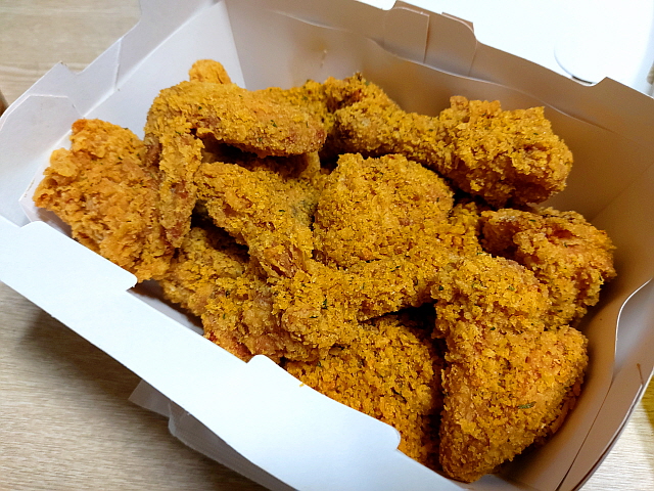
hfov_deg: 69.4
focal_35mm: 25
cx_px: 327
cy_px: 246
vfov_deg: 54.9
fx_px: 472
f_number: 2
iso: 200
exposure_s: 1/24
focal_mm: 4.58
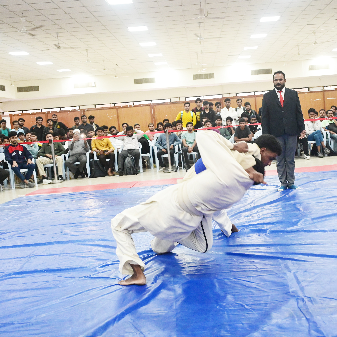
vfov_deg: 38.6
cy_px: 169
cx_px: 218
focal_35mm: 44
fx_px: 481
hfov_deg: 38.3
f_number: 4
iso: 6400
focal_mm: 31.5
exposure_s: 1/320
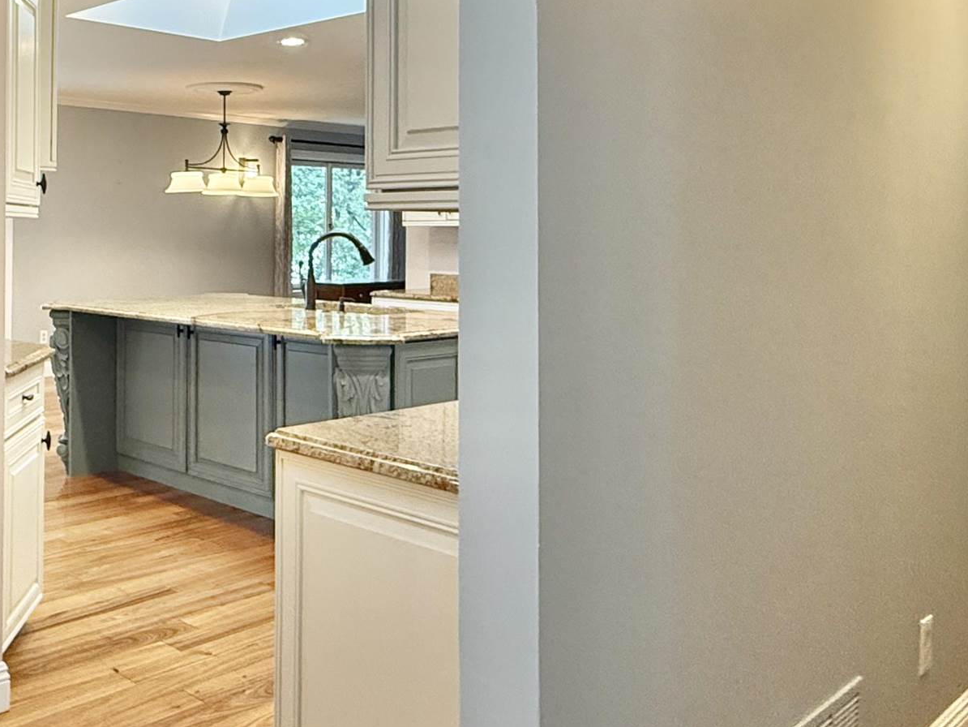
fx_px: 1007
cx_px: 191
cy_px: 204
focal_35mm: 36
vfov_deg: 38.9
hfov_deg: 48.4
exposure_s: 1/120
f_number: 2.2
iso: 500
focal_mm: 2.22
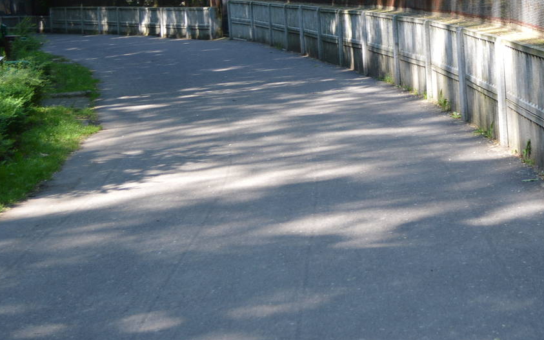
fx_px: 1290
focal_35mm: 87
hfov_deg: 23.4
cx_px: 439
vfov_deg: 14.8
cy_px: 14
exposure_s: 1/80
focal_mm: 30
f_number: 4.5
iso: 100
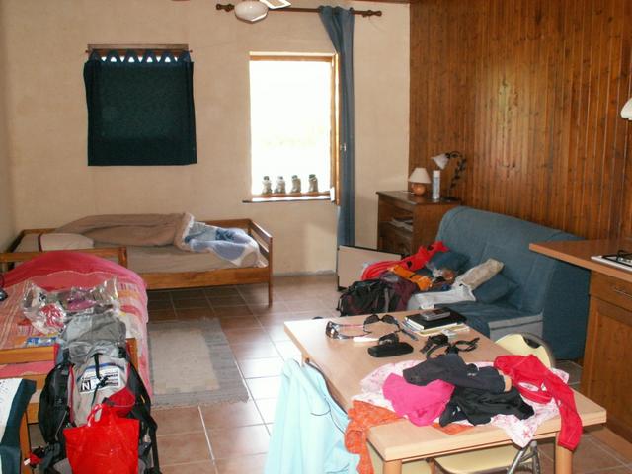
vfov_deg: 40.7
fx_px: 639
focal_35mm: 35
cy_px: 237
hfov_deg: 52.6
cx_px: 316
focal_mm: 5.86
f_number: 2.8
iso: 160
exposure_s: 1/50
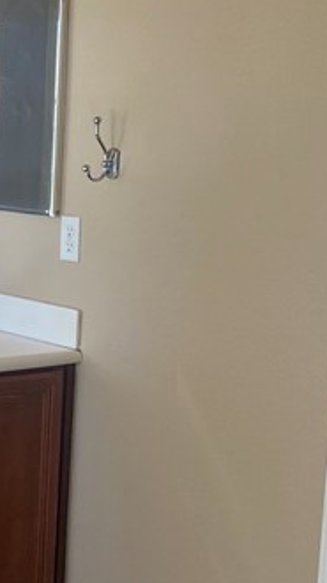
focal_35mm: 88
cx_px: -399
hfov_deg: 11.7
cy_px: 352
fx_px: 1360
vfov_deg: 24.2
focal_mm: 4.25
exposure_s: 1/122
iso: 50
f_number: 1.8
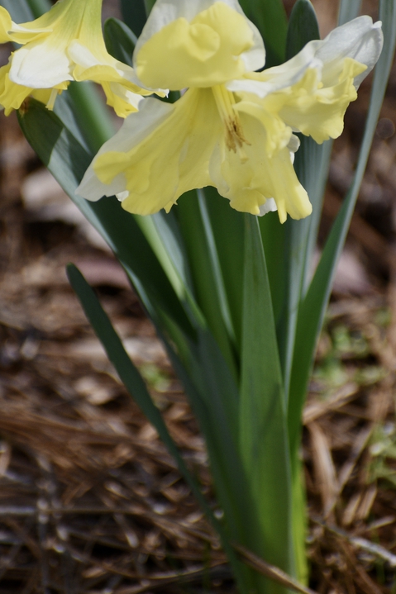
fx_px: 10581
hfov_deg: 2.1
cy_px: 226
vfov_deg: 3.2
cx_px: 193
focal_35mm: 641
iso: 720
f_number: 6.3
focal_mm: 300
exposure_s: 1/1600
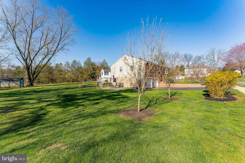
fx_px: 95
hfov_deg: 104.3
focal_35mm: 14
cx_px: 122
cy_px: 82
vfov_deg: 81.2
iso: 320
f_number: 11
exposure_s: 1/400
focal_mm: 14
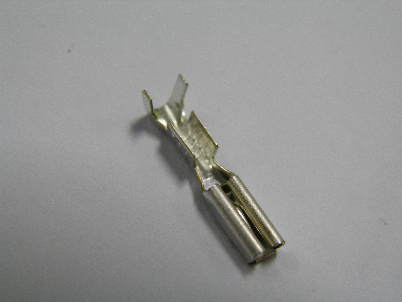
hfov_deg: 23.3
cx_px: 201
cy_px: 151
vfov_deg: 17.6
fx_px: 976
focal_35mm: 84
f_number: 3.9
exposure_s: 1/40
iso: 200
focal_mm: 15.2
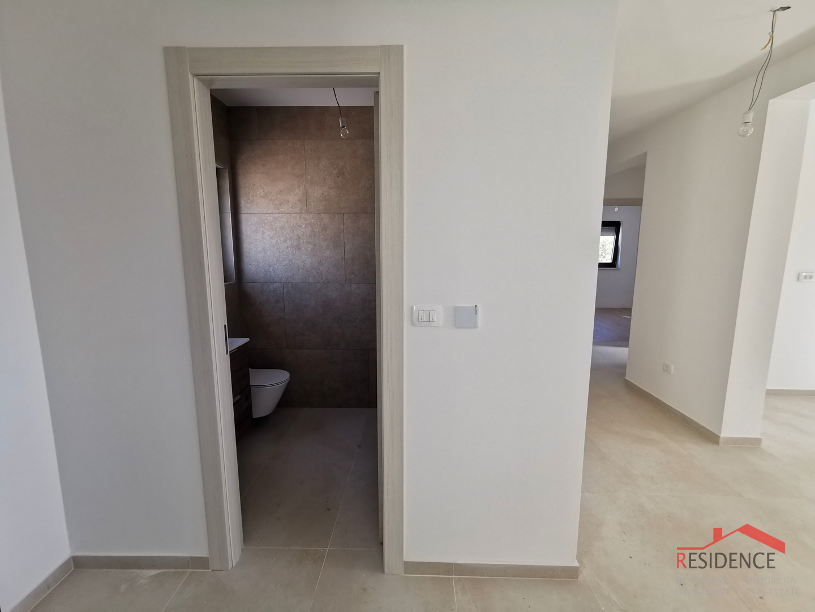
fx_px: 377
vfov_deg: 78.1
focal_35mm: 16
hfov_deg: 94.5
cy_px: 306
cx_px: 408
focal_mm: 2.35
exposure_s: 1/60
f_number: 2.2
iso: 100
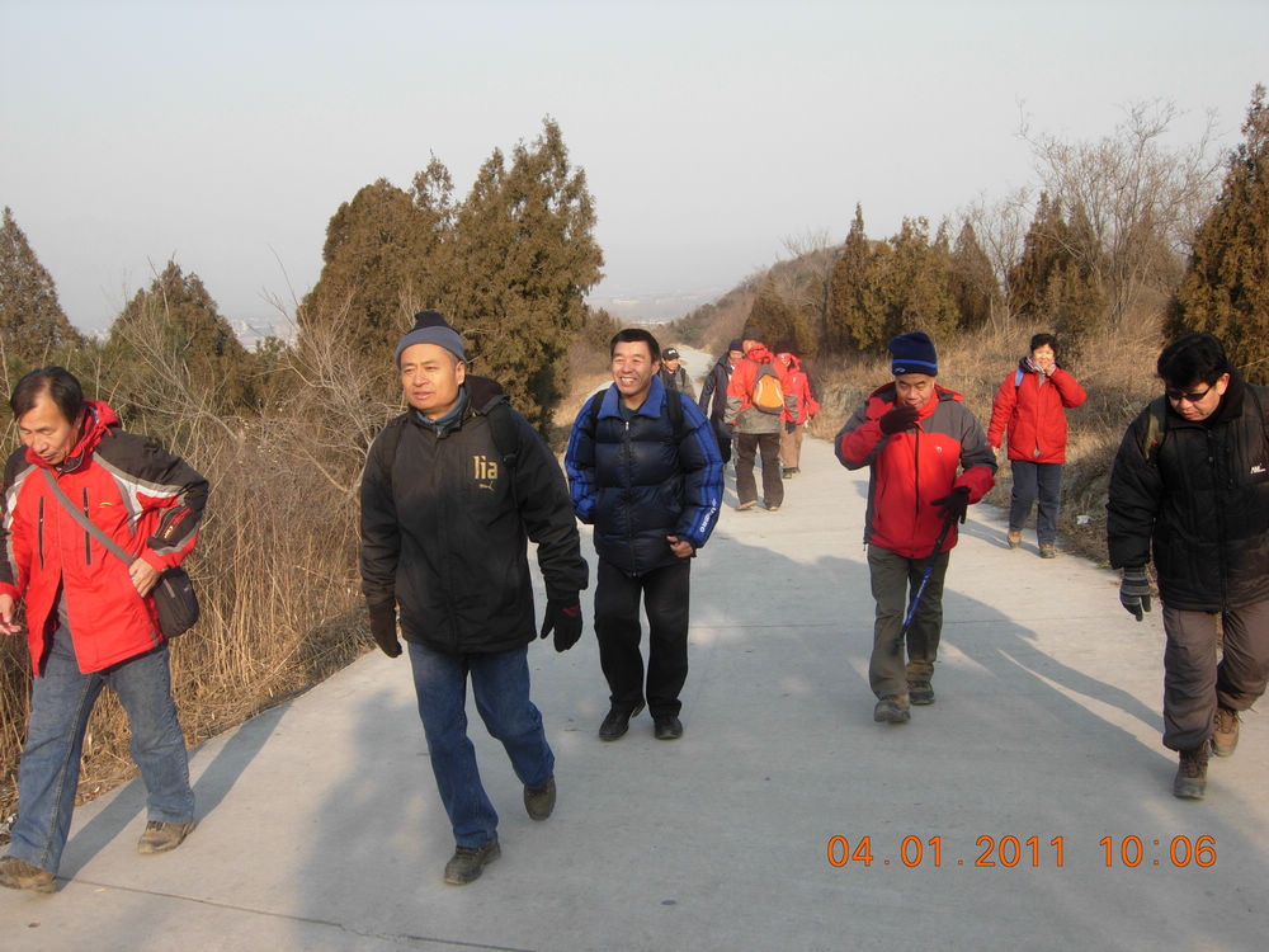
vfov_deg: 39.7
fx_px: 1320
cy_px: 476
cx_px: 634
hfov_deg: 51.4
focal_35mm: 36
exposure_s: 1/209
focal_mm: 7.5
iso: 50
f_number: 4.8
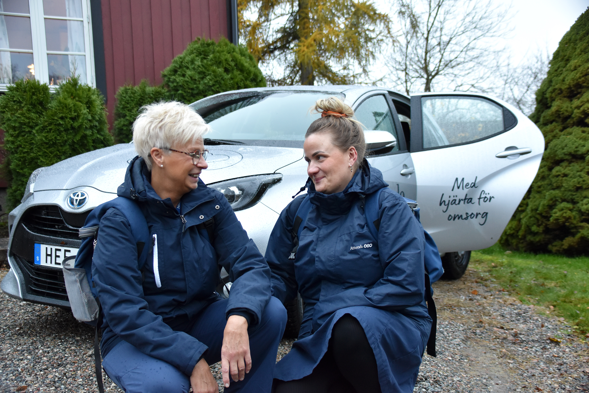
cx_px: 294
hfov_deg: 46.4
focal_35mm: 42
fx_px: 687
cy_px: 196
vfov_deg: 31.9
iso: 1000
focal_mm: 28
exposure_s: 1/40
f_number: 4
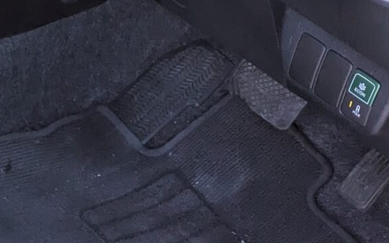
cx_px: -121
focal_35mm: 117
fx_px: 1241
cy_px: -50
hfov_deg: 16.8
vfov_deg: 11.0
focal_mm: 5.43
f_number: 1.89
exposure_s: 1/431
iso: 55
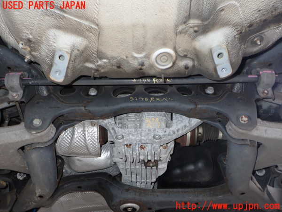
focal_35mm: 30
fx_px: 244
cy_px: 106
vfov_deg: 46.8
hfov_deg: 60.0
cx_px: 141
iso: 200
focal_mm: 5.4
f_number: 2.3
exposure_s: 1/30
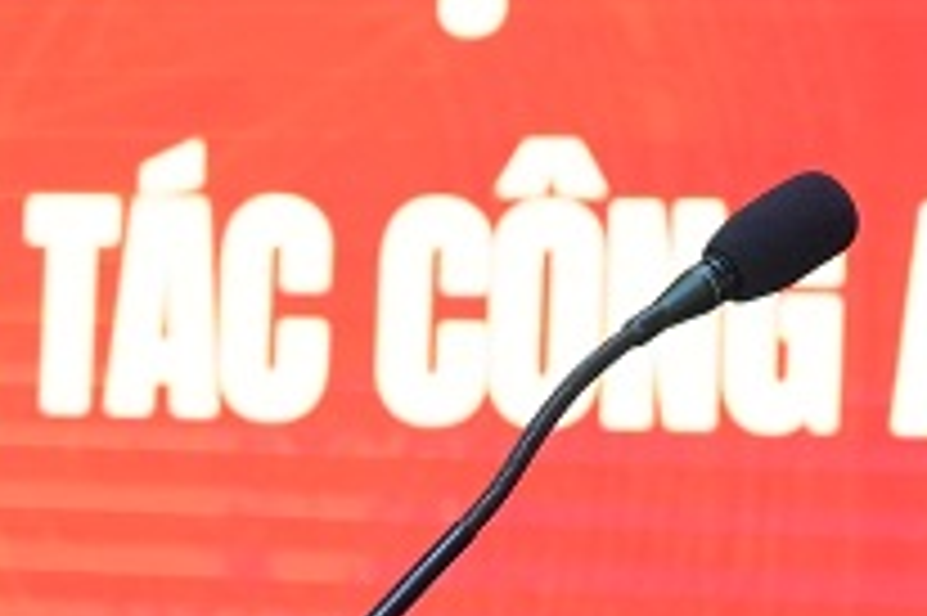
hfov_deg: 9.0
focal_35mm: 229
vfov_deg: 6.0
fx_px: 5892
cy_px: 342
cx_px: 608
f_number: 4.5
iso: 2500
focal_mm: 31
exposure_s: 1/200
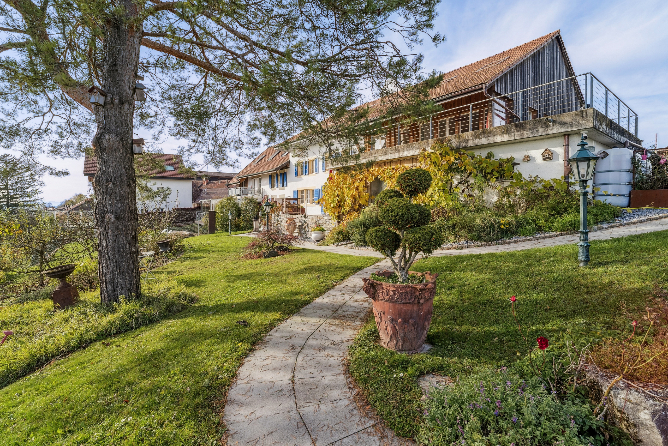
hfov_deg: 96.7
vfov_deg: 73.8
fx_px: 297
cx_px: 334
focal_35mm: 16
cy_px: 223
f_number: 8
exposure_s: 1/60
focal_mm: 16
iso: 100
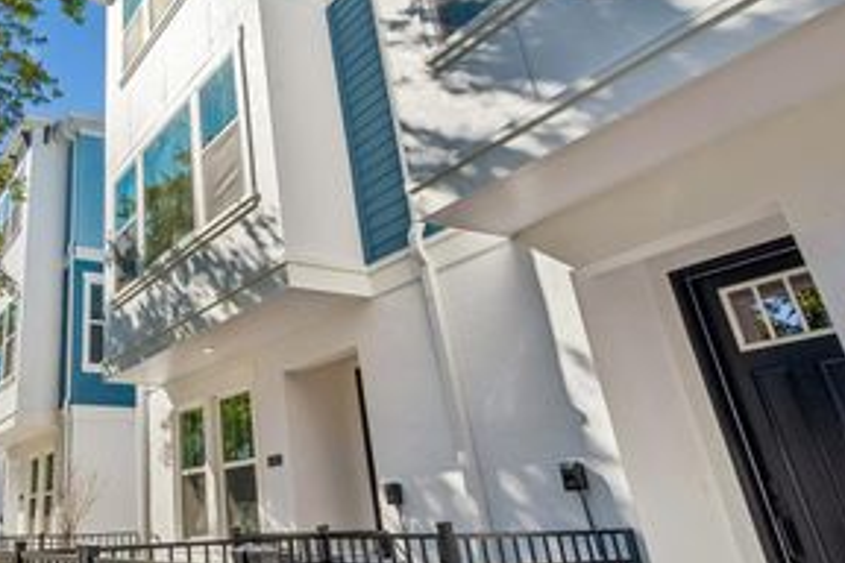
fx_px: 610
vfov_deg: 49.1
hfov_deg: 63.6
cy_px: 213
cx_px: 173
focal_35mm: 26
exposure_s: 1/1000
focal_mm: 10
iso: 100
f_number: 7.1
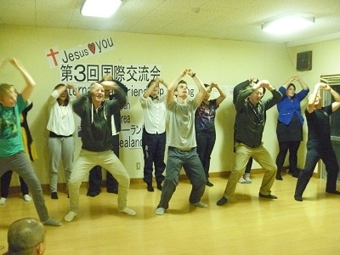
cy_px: 128
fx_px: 344
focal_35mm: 35
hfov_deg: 52.6
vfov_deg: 40.7
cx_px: 170
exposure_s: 1/8
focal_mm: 6.3
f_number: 3.5
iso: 1600
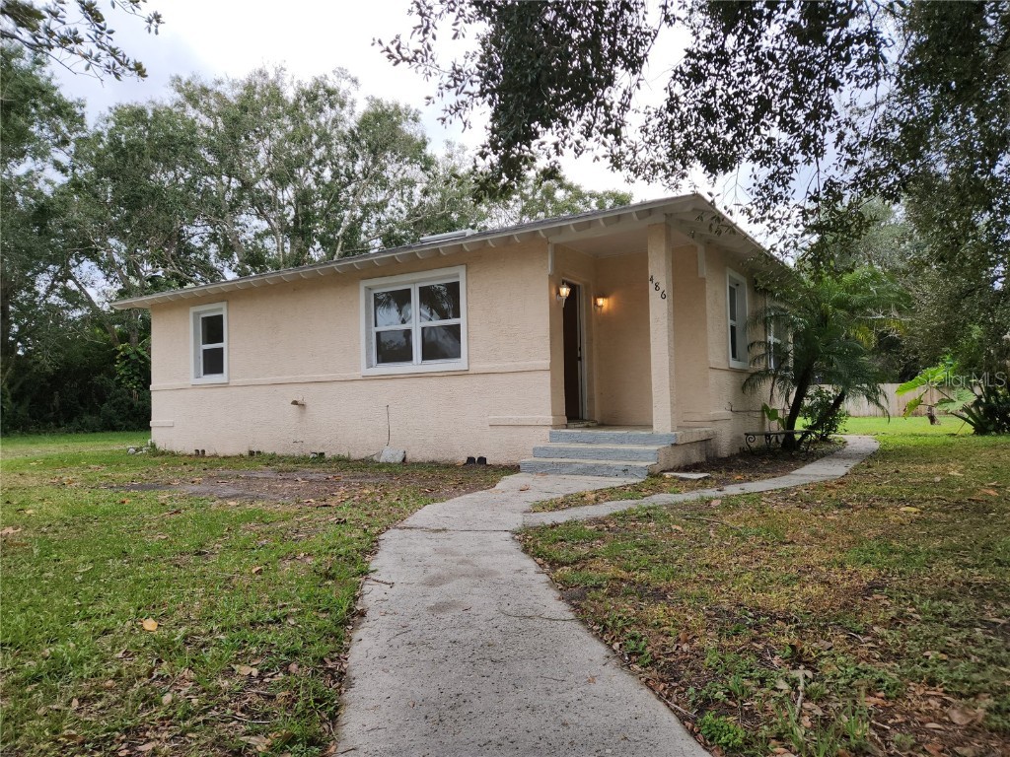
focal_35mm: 23
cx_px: 505
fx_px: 671
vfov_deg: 58.9
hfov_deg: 73.9
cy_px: 378
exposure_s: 1/357
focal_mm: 5.4
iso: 20
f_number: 1.8
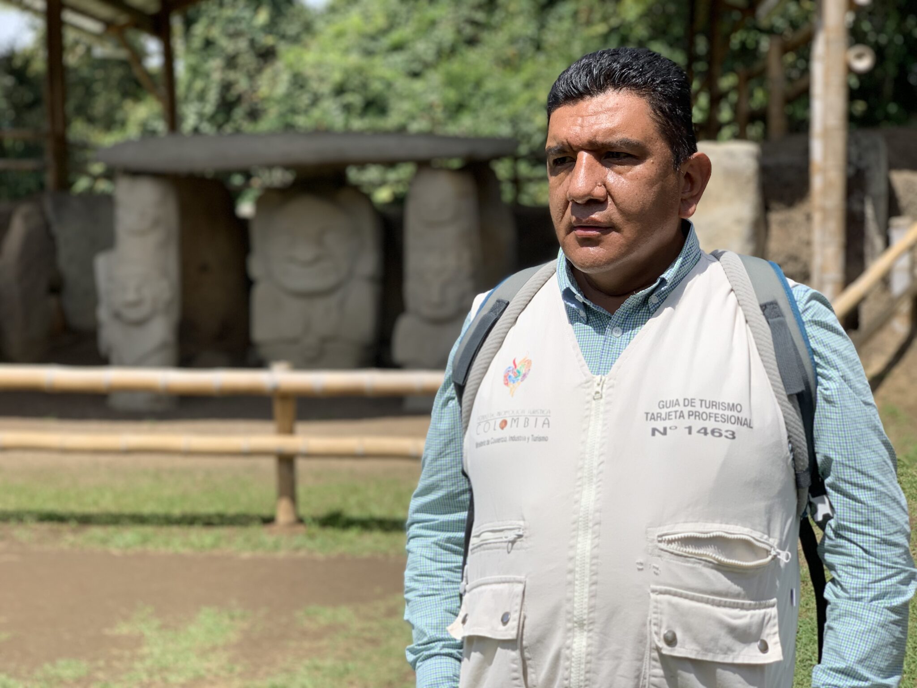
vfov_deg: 28.0
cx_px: 458
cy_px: 344
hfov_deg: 36.8
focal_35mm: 52
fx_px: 1378
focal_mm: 6
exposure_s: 1/959
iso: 16
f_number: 2.4
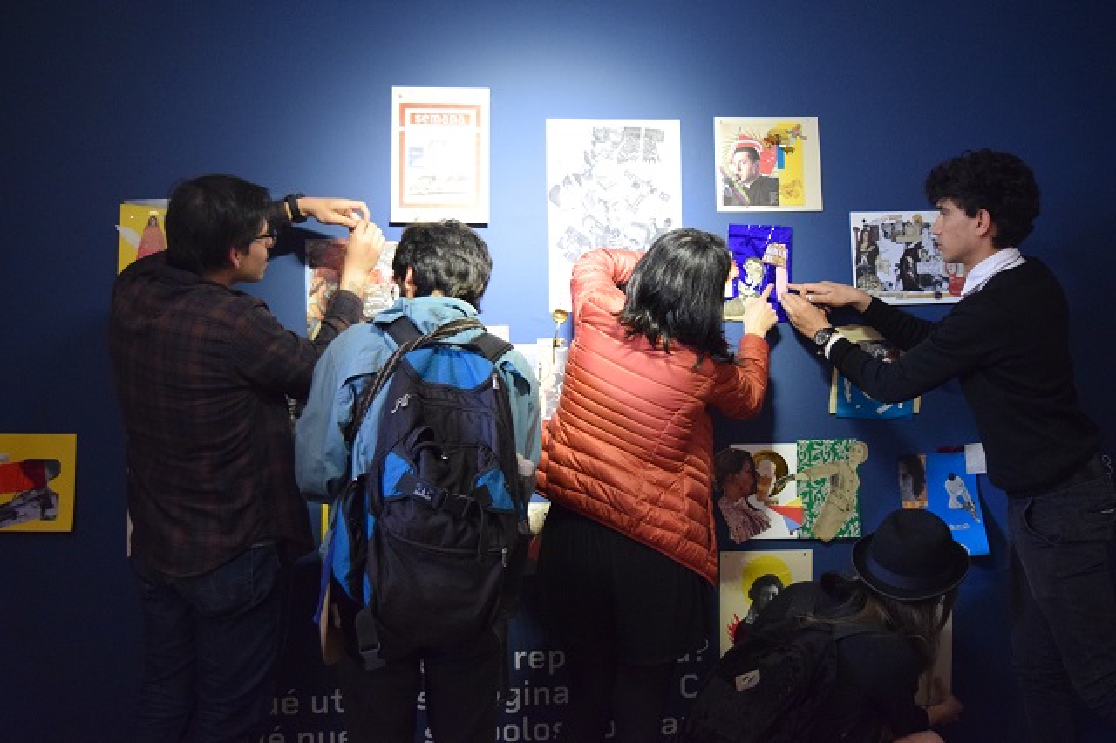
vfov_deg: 35.5
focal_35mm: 38
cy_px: 372
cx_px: 558
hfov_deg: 51.3
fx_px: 1162
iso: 4000
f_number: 4
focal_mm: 25
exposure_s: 1/60
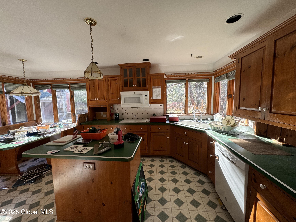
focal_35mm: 14
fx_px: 120
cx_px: 148
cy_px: 111
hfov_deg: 102.1
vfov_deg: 85.7
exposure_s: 1/99
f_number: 2.2
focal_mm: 2.22
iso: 100
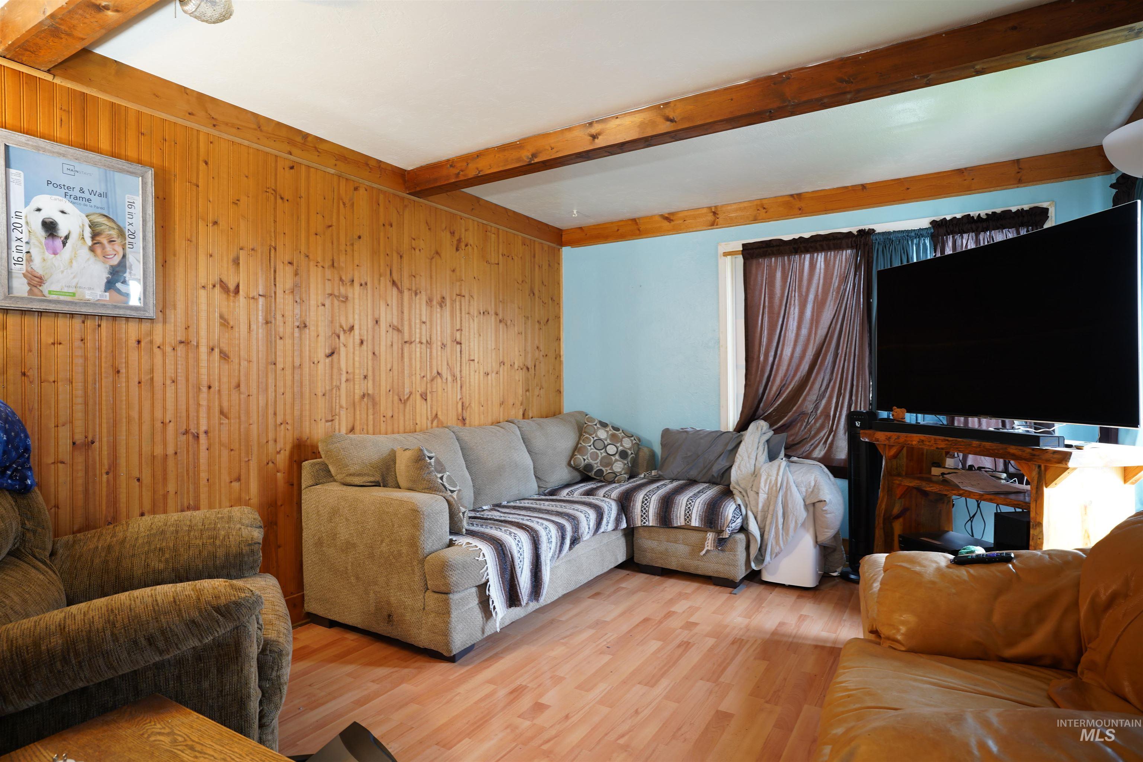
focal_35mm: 20
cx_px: 572
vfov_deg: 61.9
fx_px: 635
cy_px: 381
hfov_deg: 84.0
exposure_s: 1.6
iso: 200
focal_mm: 20
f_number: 7.1
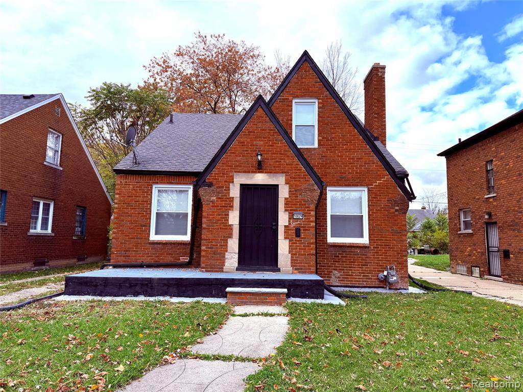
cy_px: 196
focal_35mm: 24
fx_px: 363
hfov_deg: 71.6
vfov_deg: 56.8
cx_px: 262
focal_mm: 6.76
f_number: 1.78
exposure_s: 1/1493
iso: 100
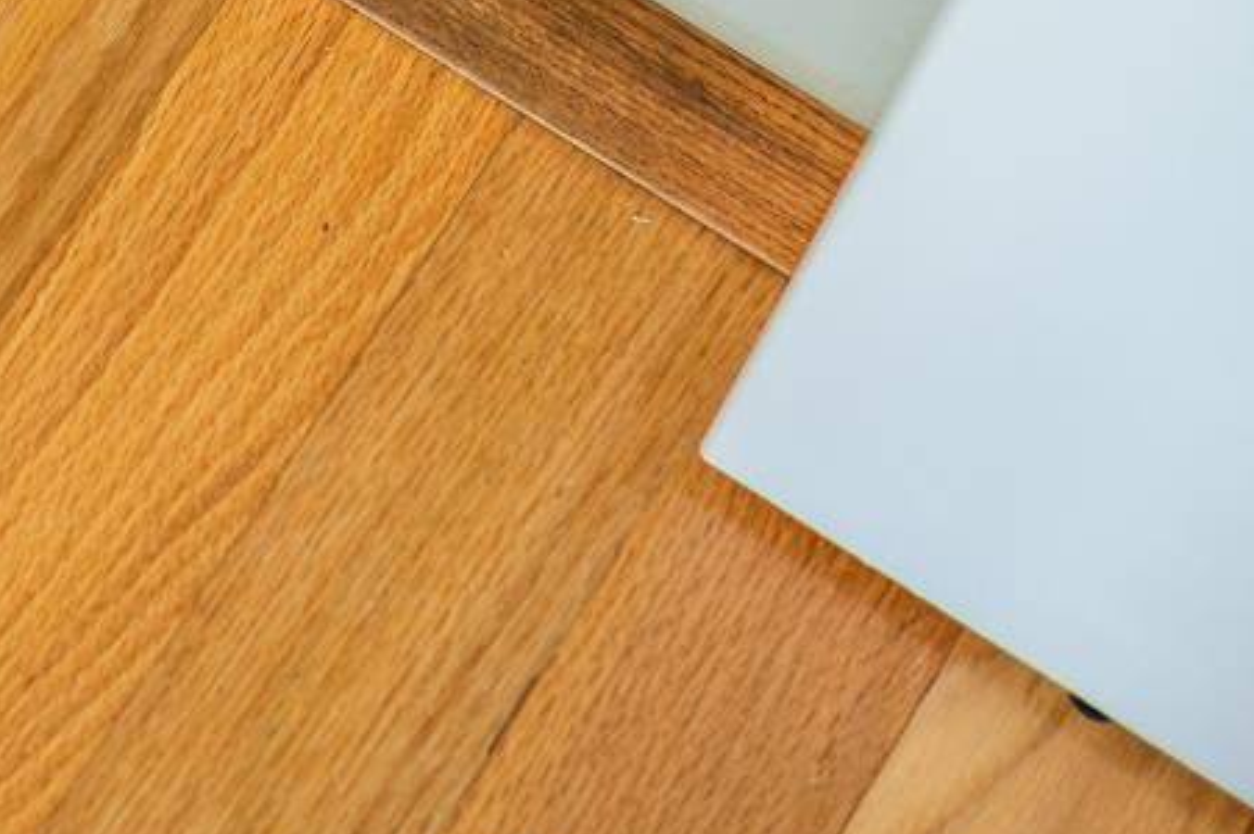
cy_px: -327
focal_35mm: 133
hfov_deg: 14.9
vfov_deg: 10.0
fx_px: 4629
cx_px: -236
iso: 160
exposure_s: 1/60
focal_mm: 40
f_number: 2.5
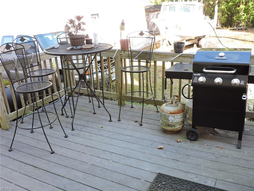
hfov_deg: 55.4
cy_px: 96
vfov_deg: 42.9
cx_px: 127
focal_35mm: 33
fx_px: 242
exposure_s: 1/60
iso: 100
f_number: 3.2
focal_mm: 5.9
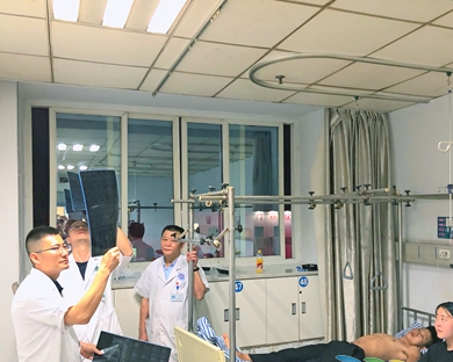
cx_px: 250
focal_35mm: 35
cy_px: 216
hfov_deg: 51.4
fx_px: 469
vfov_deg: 42.0
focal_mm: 4
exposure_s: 1/4
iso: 125
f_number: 1.8
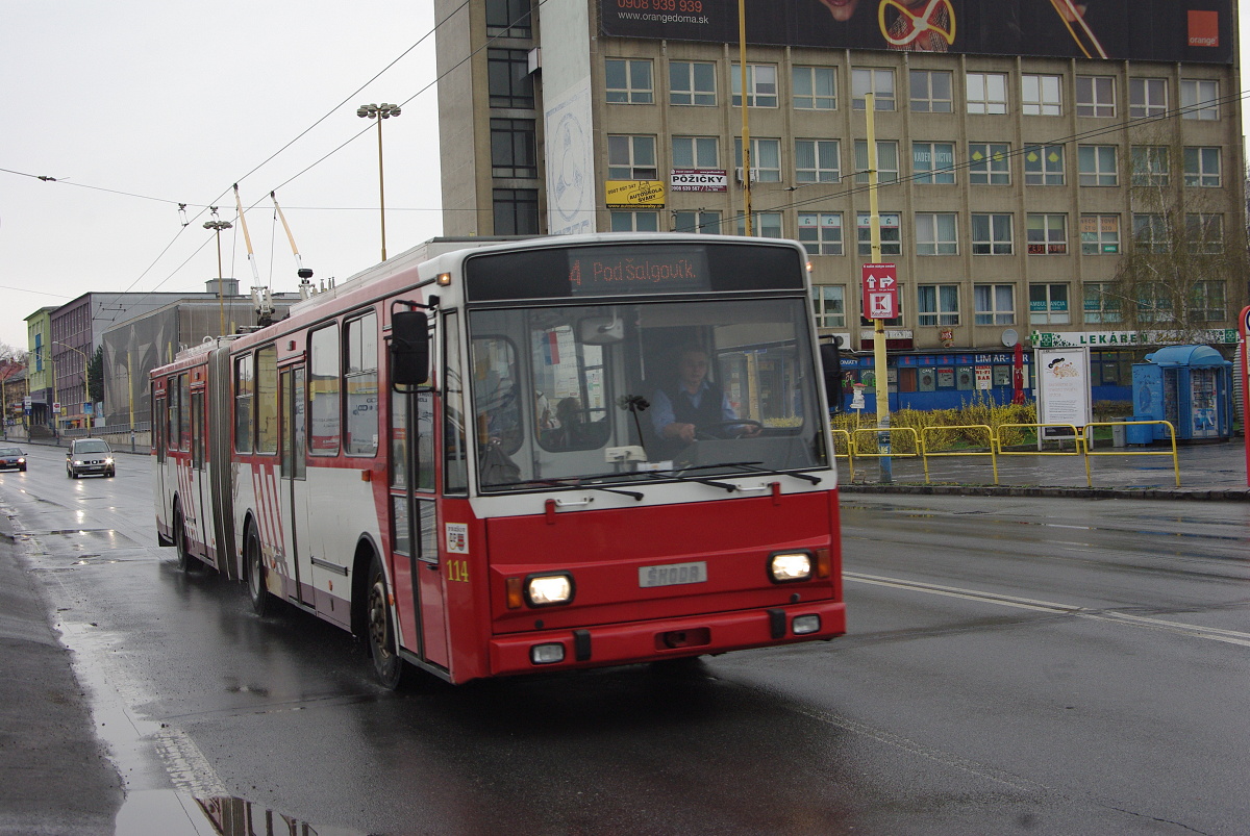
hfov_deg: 42.7
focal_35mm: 46
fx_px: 1599
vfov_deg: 29.3
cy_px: 418
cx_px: 625
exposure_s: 1/200
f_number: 7.1
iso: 400
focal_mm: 31
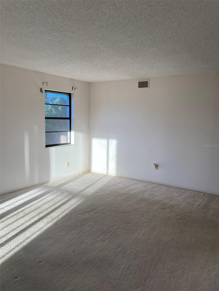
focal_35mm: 28
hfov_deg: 49.7
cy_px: 146
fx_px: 236
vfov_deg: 63.4
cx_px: 110
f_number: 1.8
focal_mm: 3.99
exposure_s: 1/120
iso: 25
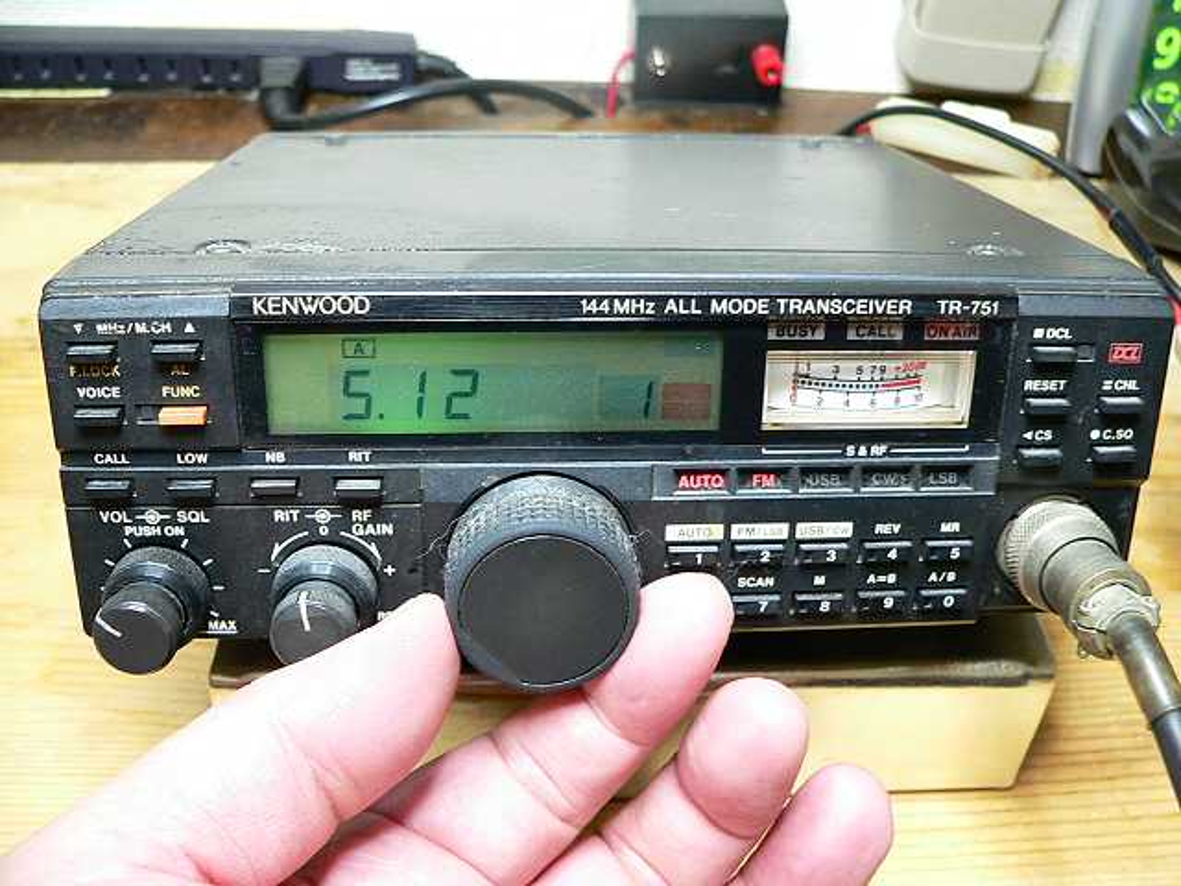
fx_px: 1228
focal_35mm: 36
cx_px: 590
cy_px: 443
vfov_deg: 39.7
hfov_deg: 51.4
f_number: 2.8
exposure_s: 1/13
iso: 200
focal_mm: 6
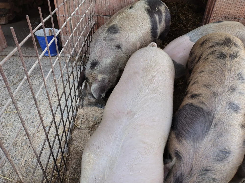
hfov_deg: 69.4
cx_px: 122
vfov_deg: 54.9
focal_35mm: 25
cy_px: 92
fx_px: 177
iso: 513
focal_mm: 4.71
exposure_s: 1/50.1
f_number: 1.7
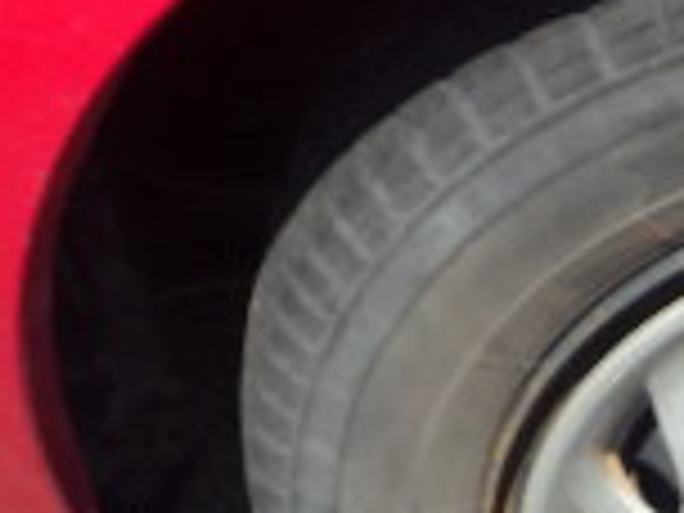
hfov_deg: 15.8
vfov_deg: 12.3
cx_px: 909
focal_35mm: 118
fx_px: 2332
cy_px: 567
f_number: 4.2
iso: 125
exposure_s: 1/500
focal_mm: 5
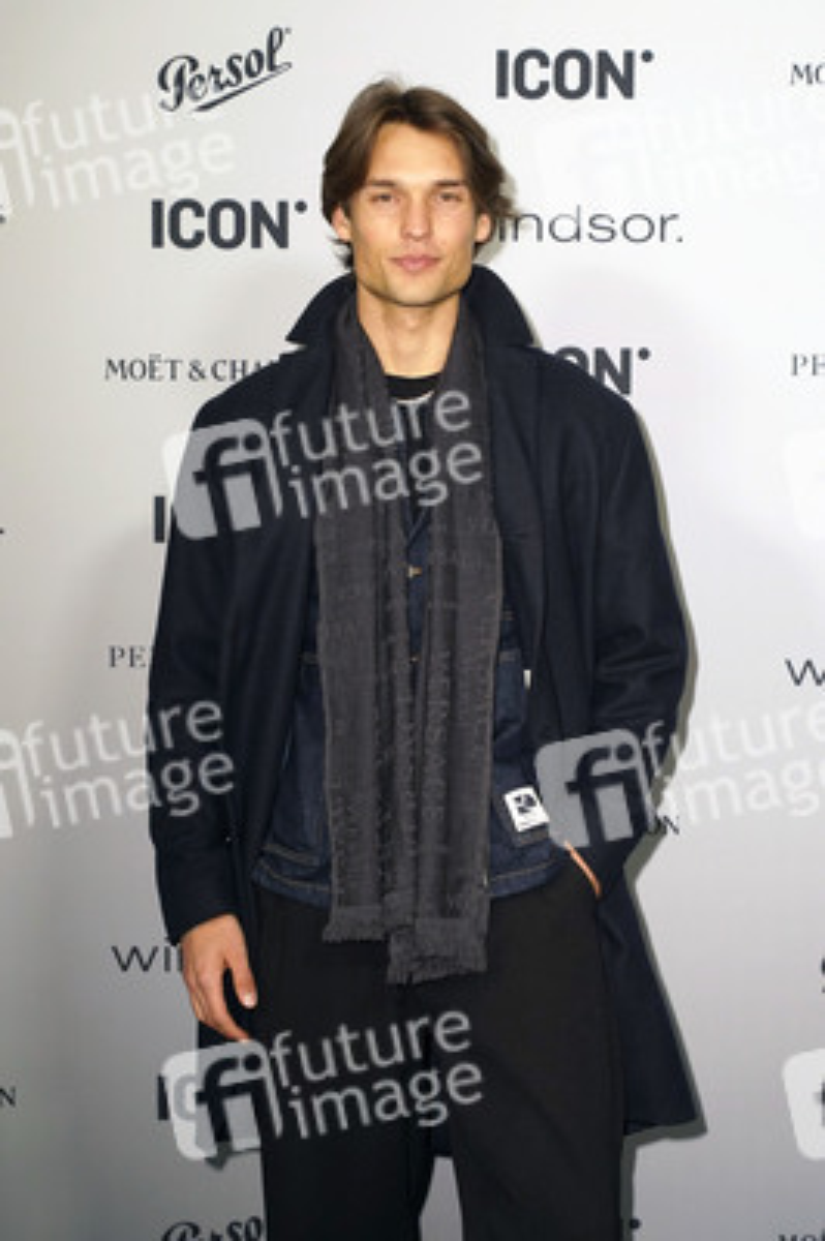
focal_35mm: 76
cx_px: 412
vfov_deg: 26.7
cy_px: 620
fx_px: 2617
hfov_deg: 17.9
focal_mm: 76
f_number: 5
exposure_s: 1/250
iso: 1600
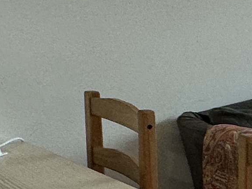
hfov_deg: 14.6
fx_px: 713
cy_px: 173
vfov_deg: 14.9
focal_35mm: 98
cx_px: 570
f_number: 2.2
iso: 160
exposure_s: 1/120
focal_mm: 2.22
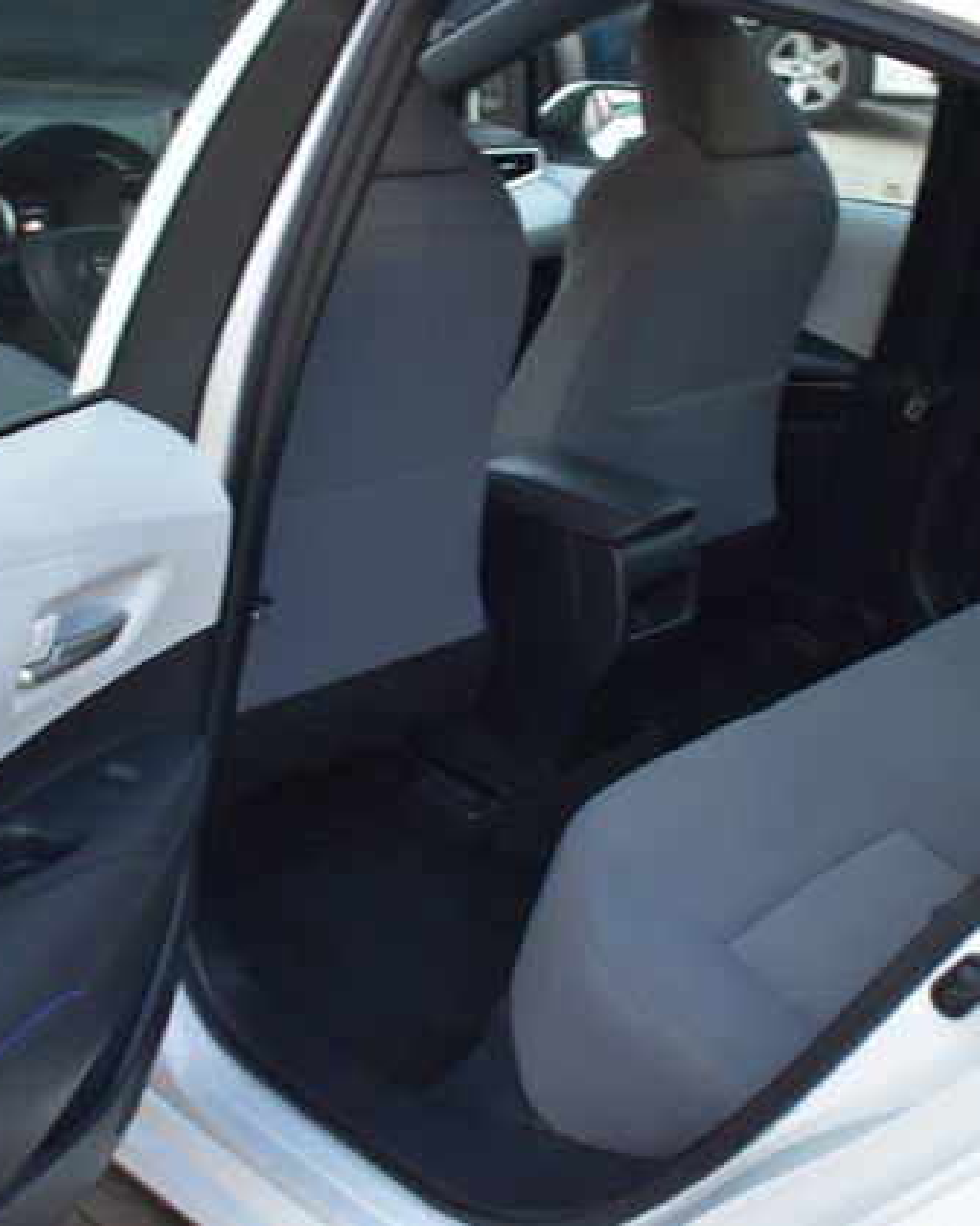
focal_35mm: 47
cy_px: 610
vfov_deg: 39.6
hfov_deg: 32.0
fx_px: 1706
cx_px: 561
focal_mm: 22
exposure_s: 1/15
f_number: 4
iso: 1600
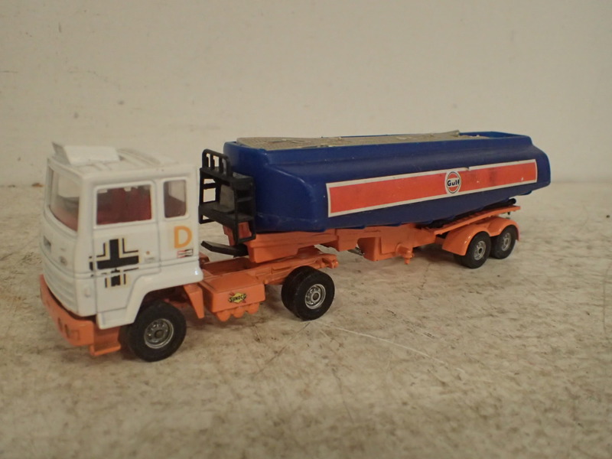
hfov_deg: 60.0
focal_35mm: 30
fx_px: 530
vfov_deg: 46.8
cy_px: 230
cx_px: 306
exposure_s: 1/125
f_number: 2.3
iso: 800
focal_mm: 5.5
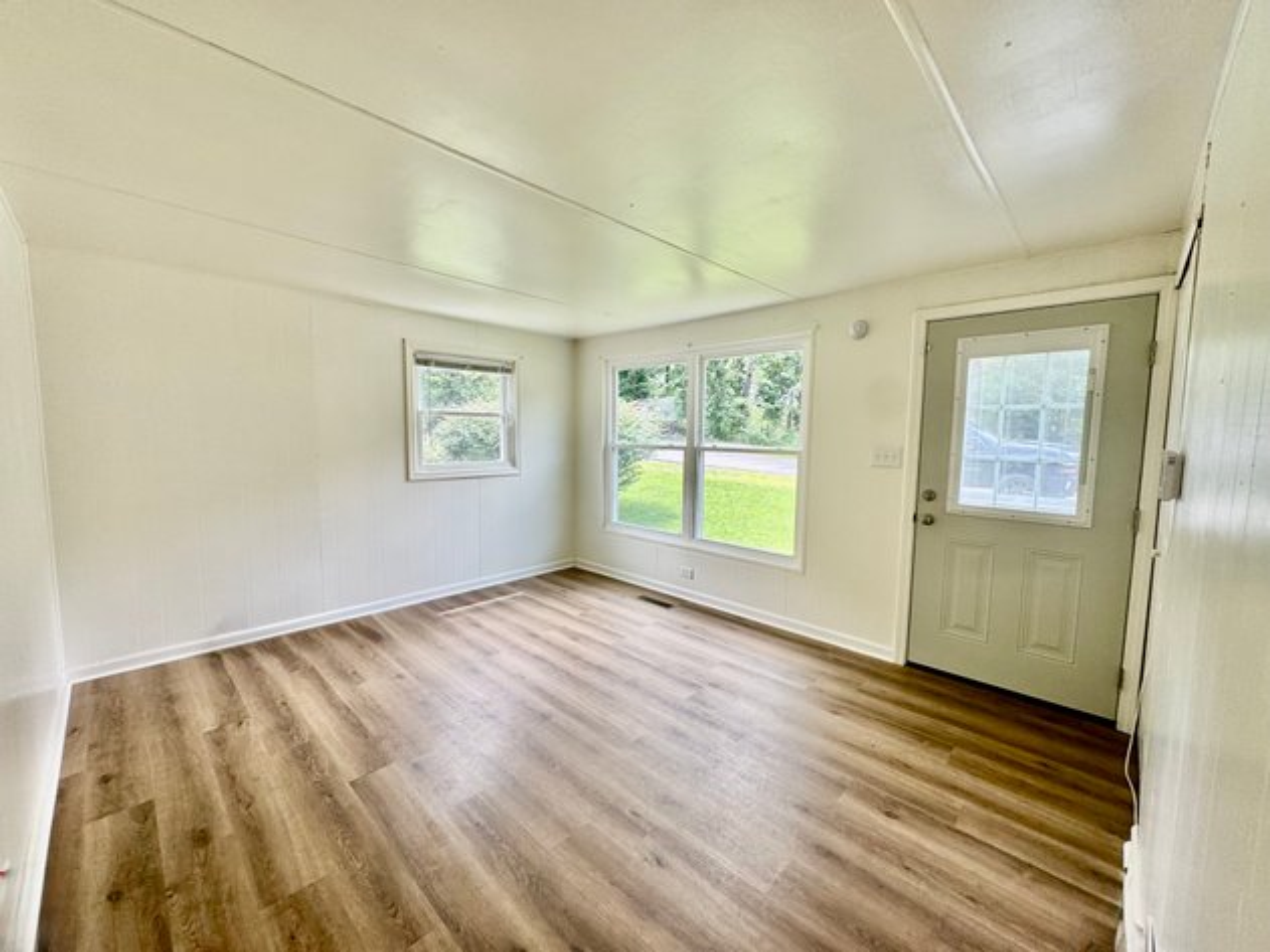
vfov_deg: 85.7
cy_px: 476
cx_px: 635
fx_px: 514
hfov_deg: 102.1
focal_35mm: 14
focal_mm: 2.22
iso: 50
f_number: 2.2
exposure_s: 1/120
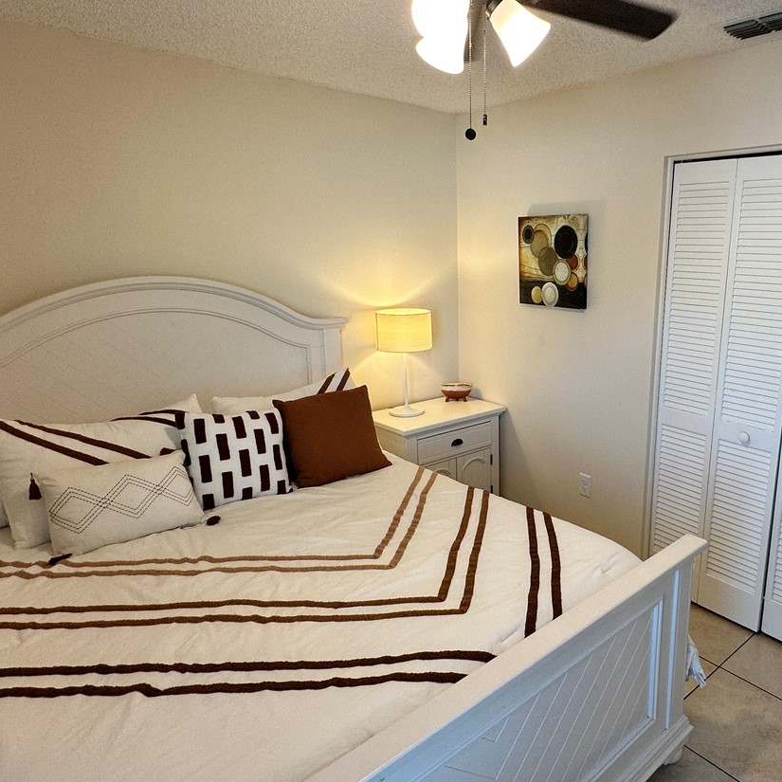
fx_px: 613
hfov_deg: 62.7
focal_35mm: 24
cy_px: 387
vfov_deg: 65.0
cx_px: 547
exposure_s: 1/120
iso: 100
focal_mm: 2.22
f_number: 2.2
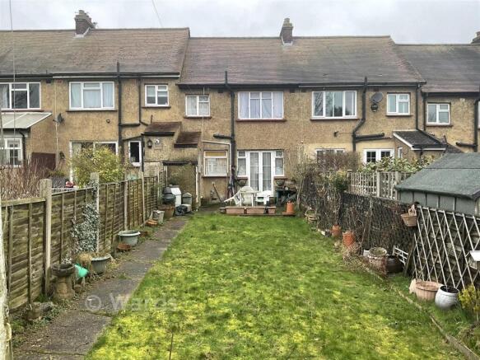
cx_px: 240
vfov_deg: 48.2
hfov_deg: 61.7
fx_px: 402
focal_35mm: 29
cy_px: 180
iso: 64
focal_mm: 3
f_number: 1.8
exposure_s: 1/122
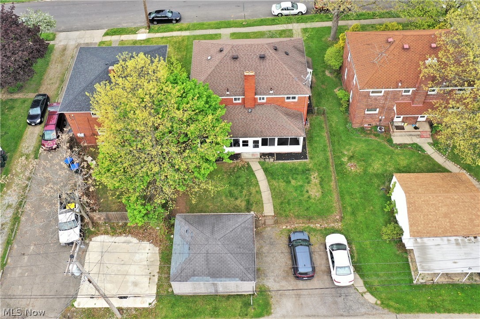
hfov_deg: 65.5
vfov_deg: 46.4
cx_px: 240
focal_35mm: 28
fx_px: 373
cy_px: 160
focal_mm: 10.26
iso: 100
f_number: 4.5
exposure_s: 1/160
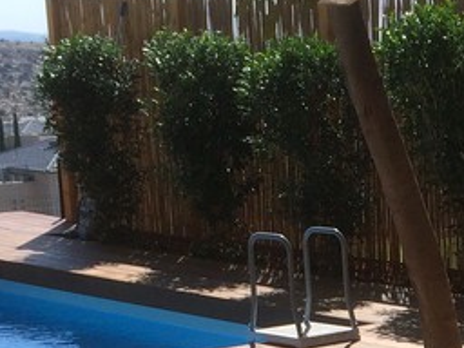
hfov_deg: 15.1
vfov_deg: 11.3
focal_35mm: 125
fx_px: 1676
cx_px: 575
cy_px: 560
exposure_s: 1/1953
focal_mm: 4.12
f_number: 2.2
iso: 40
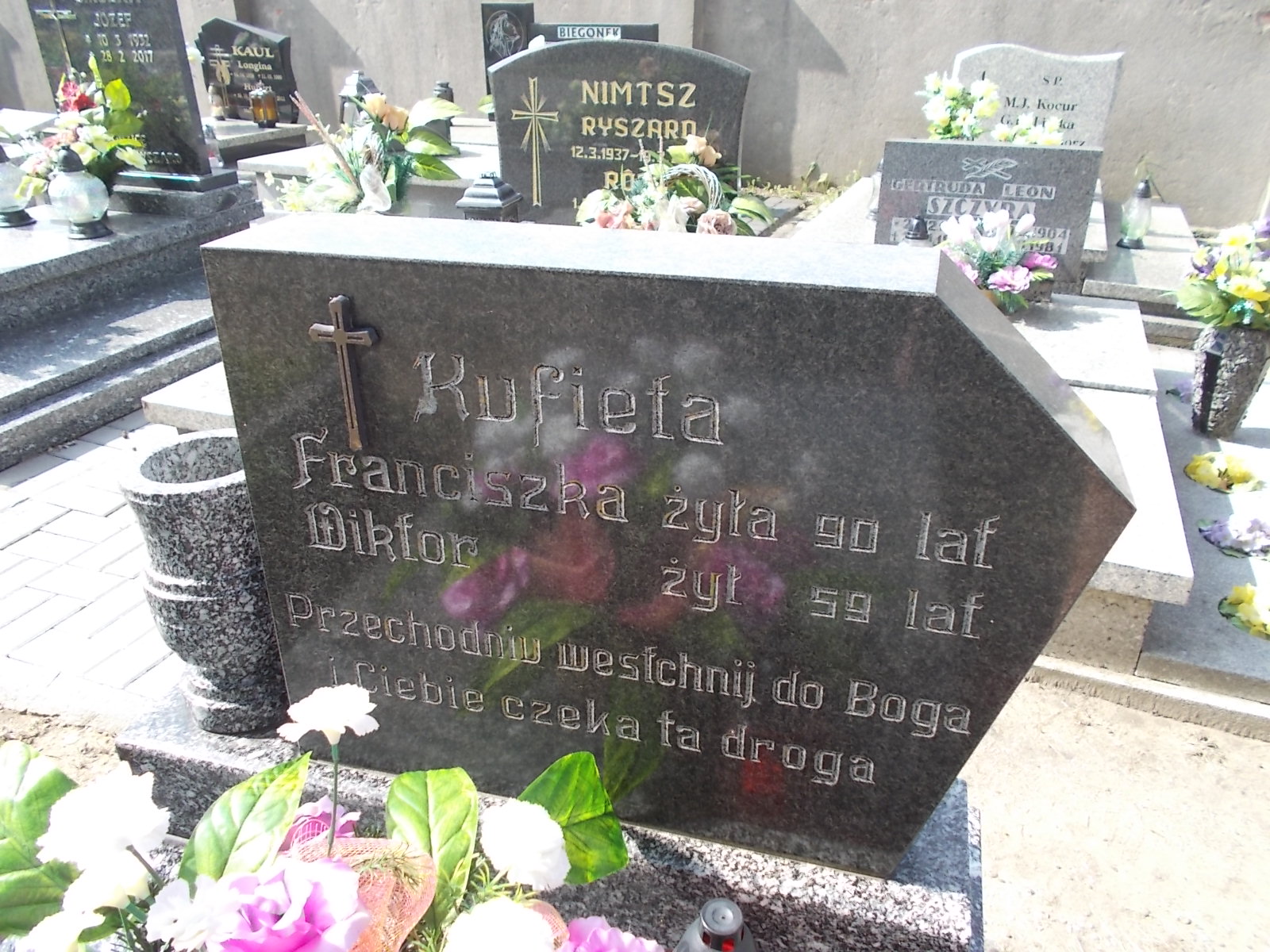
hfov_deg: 67.3
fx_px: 954
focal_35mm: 26
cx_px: 635
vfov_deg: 53.1
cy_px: 476
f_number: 3.2
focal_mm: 4.6
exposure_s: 1/250
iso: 80
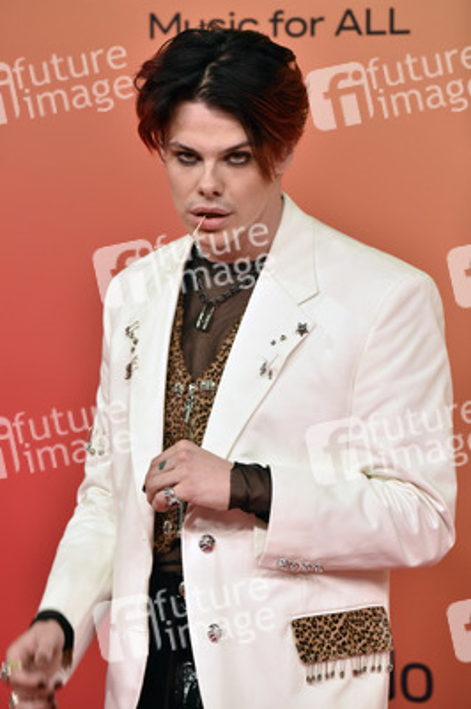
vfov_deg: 13.3
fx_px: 3047
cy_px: 354
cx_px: 236
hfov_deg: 8.8
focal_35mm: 155
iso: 2000
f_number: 5.6
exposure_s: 1/200
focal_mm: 155
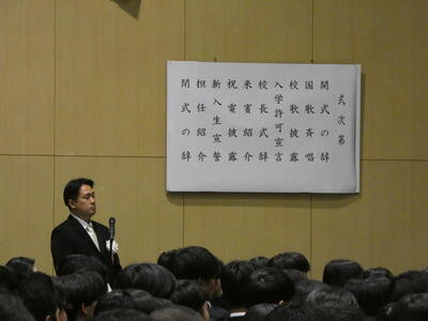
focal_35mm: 282
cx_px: 214
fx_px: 3487
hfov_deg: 7.0
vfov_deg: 5.3
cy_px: 160
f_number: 5.5
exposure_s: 1/80
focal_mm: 50.6
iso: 1600
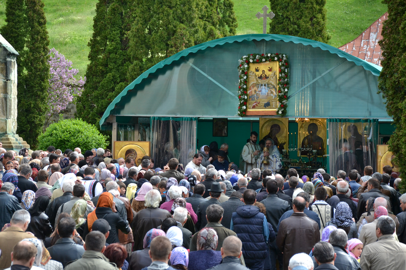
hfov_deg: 15.2
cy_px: 135
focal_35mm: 135
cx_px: 203
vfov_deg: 10.2
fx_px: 1522
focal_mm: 90
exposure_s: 1/800
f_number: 8
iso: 800
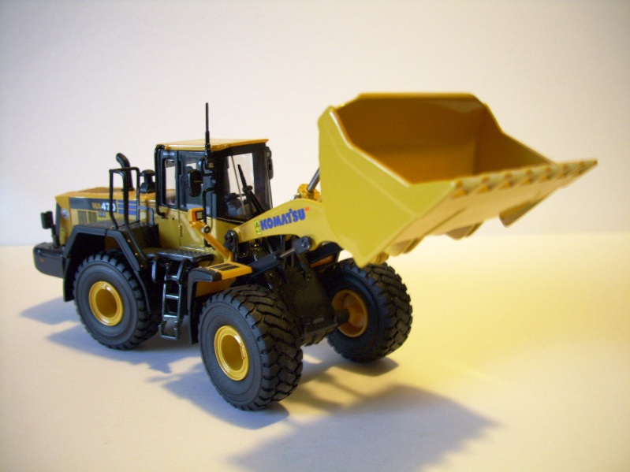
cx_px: 315
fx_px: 619
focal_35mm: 34
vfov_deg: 41.8
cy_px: 236
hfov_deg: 54.0
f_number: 2.9
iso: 160
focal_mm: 5.7
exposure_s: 1/4
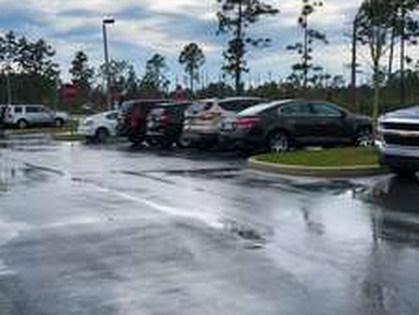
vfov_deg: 29.1
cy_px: 174
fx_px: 605
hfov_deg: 38.1
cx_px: 176
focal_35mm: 50
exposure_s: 1/1412
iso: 20
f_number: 1.8
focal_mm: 4
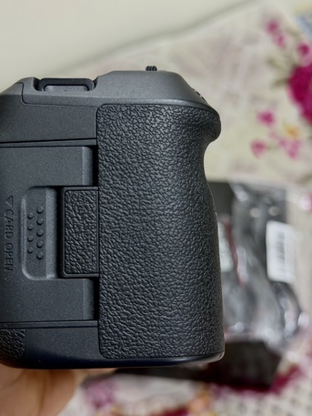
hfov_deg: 30.3
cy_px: 208
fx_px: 577
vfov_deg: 39.6
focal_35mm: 48
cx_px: 156
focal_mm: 6.76
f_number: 1.78
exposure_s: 1/40
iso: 400
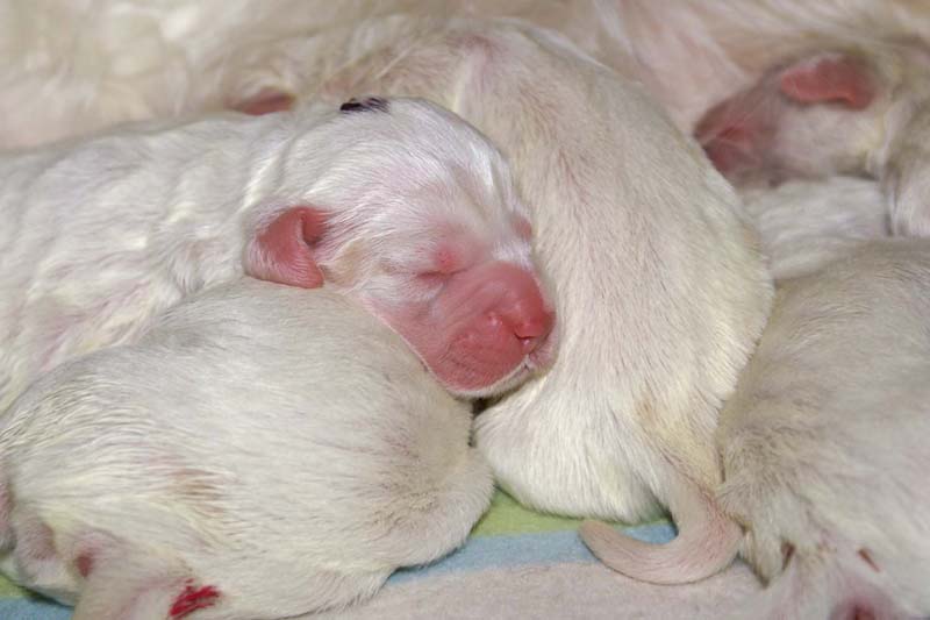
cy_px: 310
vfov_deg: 13.0
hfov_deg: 19.5
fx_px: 2712
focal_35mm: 105
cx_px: 465
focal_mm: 70
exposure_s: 1/125
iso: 400
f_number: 5.6
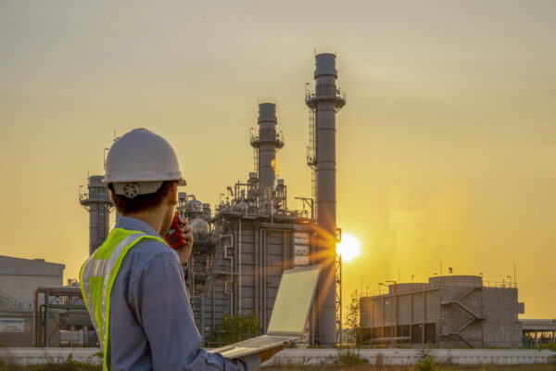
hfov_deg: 39.6
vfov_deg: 27.0
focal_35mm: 50
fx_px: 772
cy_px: 186
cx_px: 278
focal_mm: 50
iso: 100
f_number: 14
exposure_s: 1/100
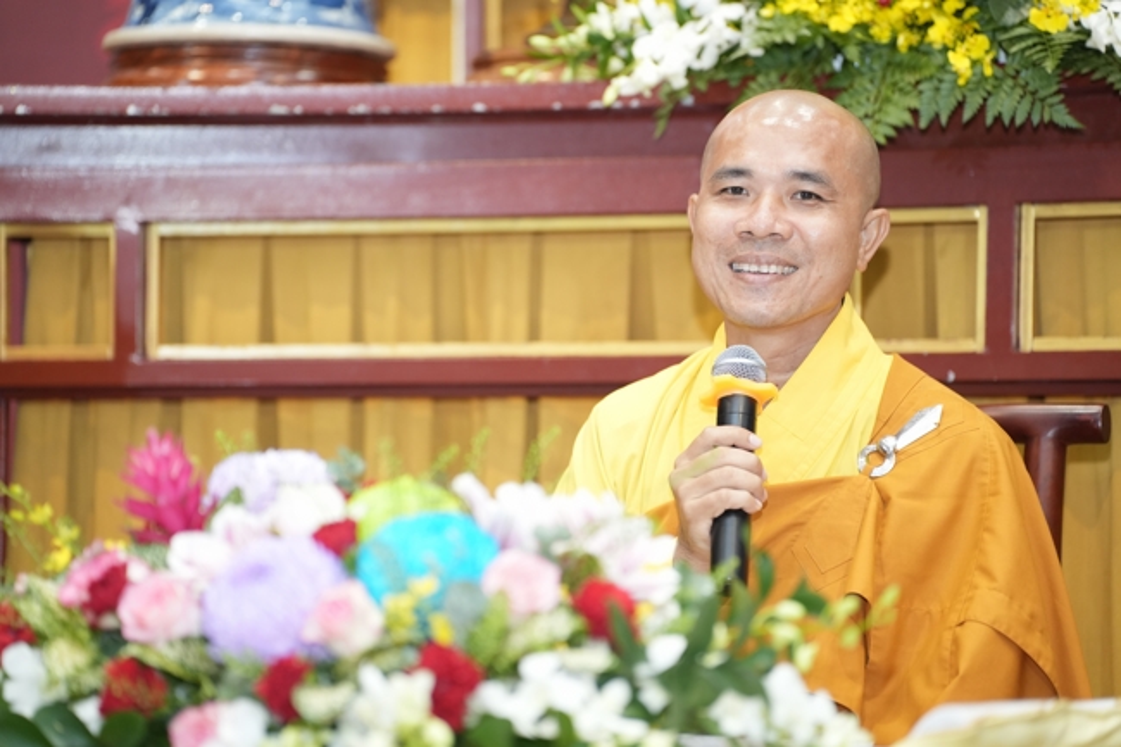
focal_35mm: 143
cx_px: 560
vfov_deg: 9.6
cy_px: 374
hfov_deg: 14.4
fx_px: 4451
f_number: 2.8
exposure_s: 1/200
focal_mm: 143
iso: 1600
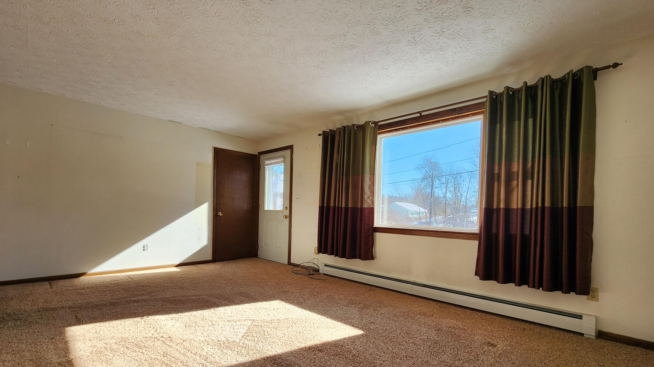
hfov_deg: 102.9
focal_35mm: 15
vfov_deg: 69.9
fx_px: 260
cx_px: 314
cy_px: 217
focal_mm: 2.2
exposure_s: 1/365
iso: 50
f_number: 2.2
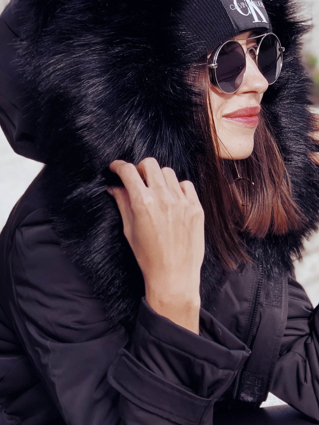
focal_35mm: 117
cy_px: 331
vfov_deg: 16.7
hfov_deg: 12.7
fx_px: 1438
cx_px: 142
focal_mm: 6
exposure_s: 1/137
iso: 16
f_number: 2.4
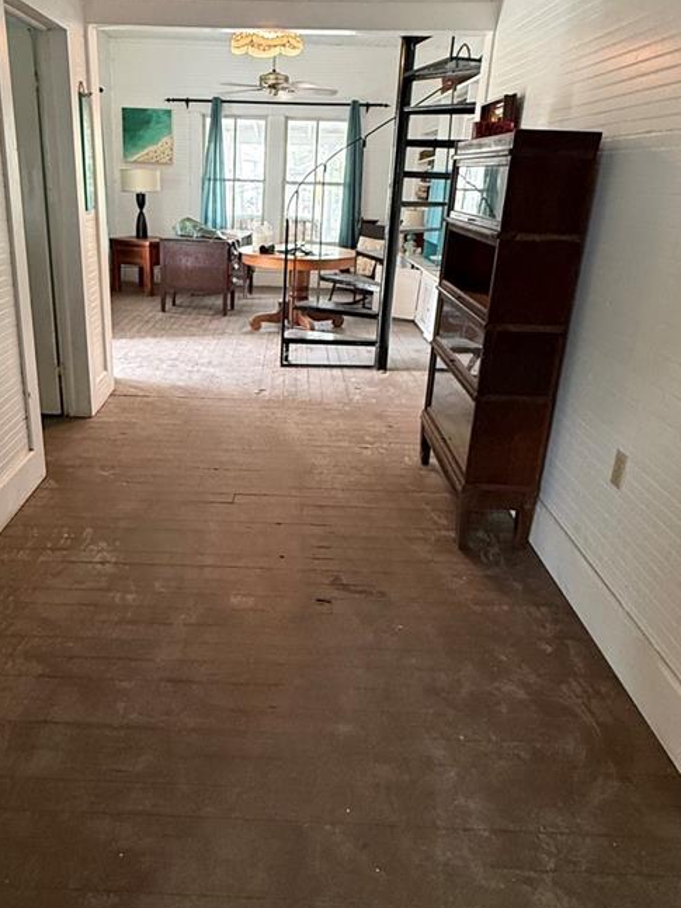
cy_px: 410
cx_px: 268
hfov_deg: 52.7
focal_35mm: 26
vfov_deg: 67.1
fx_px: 682
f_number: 2.2
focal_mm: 2.22
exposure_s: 1/60
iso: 400
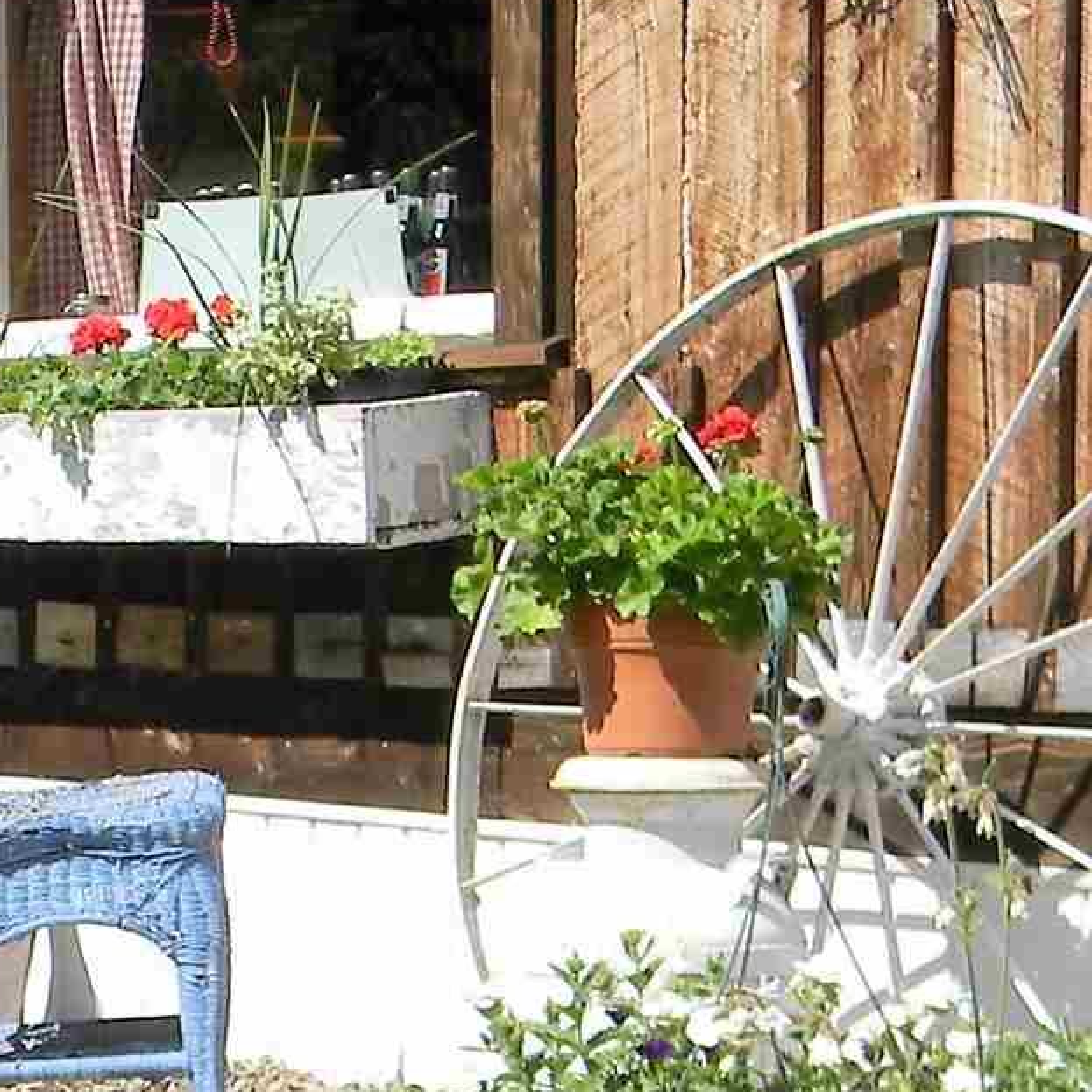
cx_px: -533
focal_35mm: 122
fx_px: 4354
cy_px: 929
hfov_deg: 13.5
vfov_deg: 14.2
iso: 80
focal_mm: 5
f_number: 3.5
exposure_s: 1/710
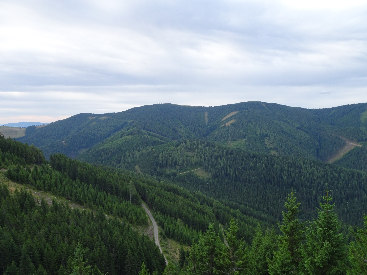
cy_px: 138
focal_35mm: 24
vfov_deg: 56.8
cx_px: 184
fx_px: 254
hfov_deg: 71.6
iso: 80
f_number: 3.5
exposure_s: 1/250
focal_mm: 4.1
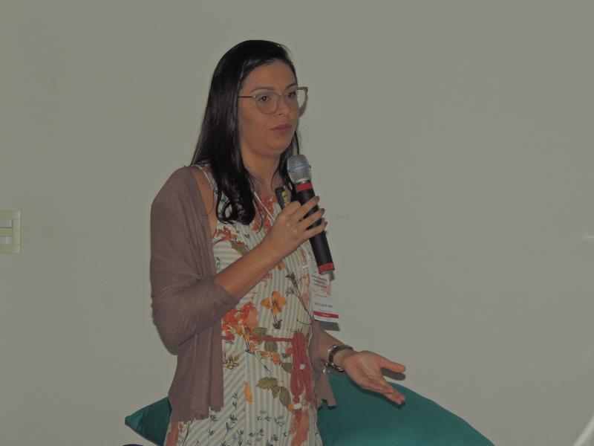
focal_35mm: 145
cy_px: 223
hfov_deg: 13.6
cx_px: 297
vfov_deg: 10.2
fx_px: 2488
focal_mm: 25.8
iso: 320
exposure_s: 1/100
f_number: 4.4
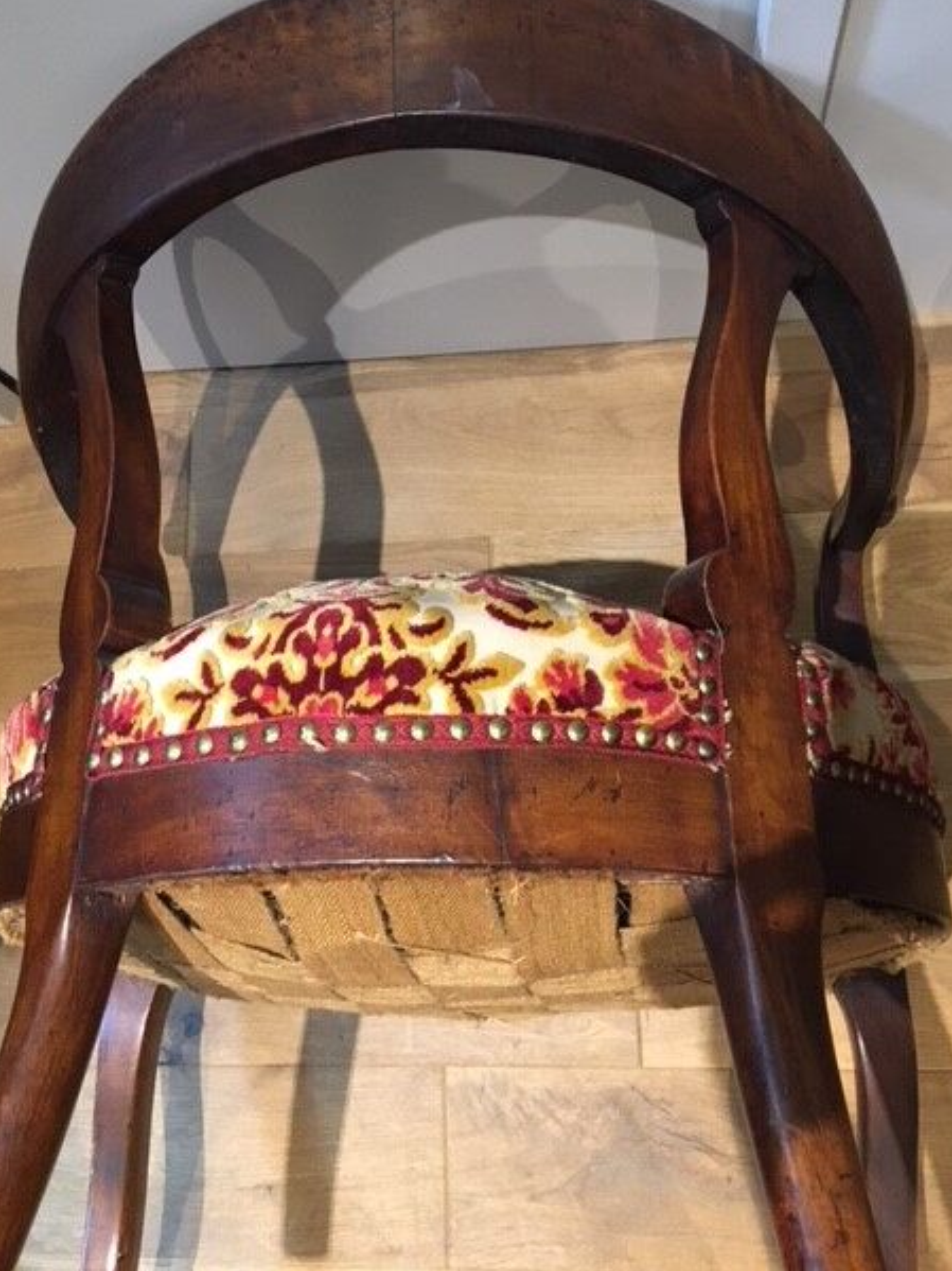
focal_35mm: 31
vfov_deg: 58.3
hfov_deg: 45.4
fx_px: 1137
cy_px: 594
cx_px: 460
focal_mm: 4.15
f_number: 2.2
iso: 250
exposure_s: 1/33
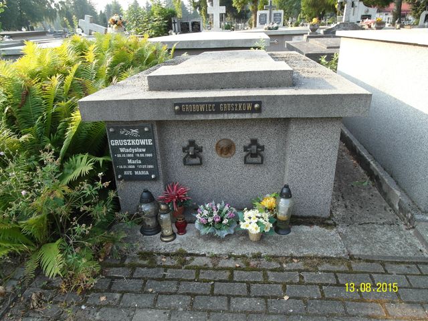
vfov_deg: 46.8
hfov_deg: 60.0
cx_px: 214
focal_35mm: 30
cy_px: 160
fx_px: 371
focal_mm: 6.5
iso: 80
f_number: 3.4
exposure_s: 1/125
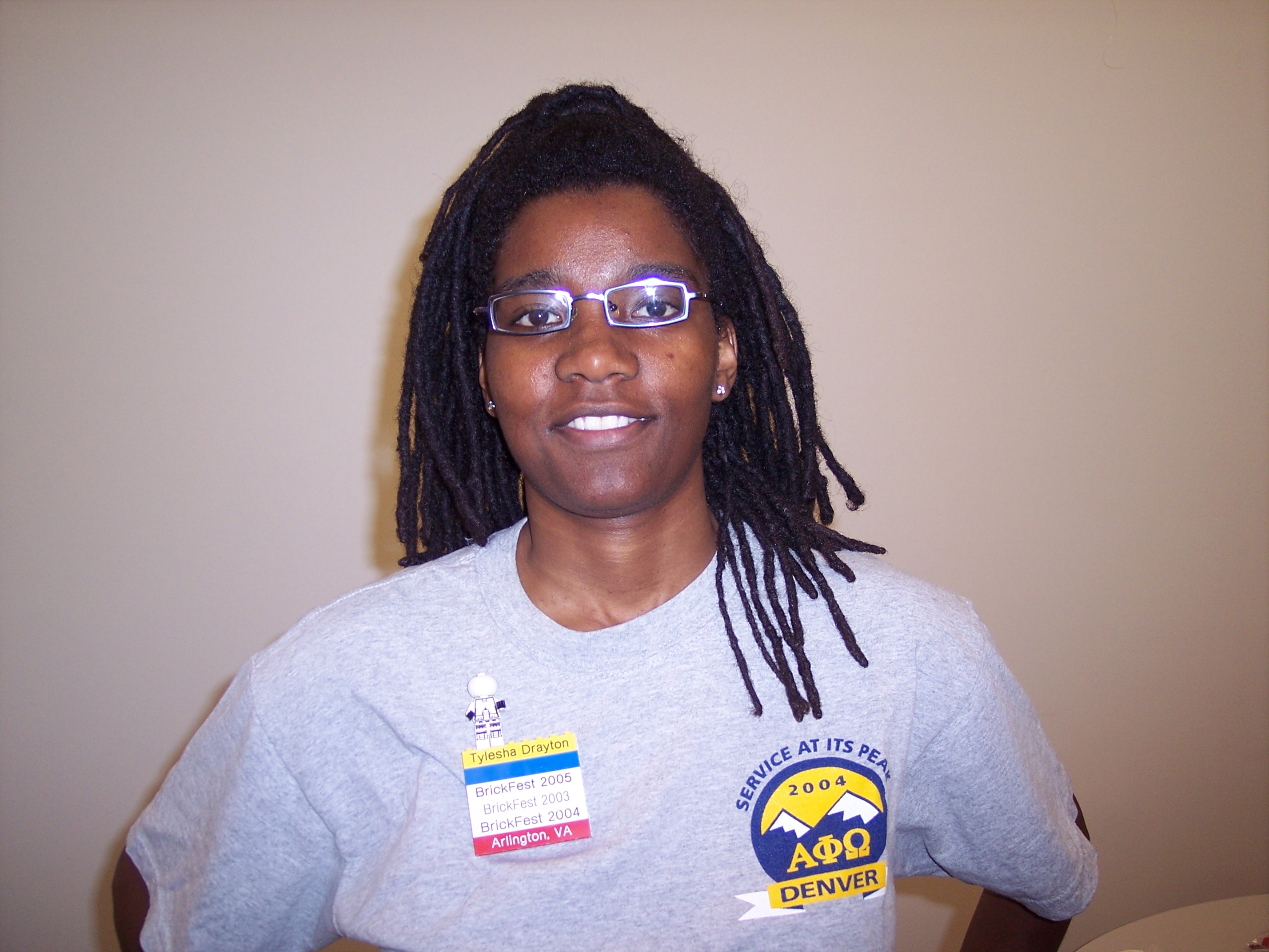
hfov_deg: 47.9
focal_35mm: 39
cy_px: 476
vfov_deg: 36.8
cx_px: 634
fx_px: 1430
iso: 100
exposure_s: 1/60
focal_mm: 8
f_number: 2.8
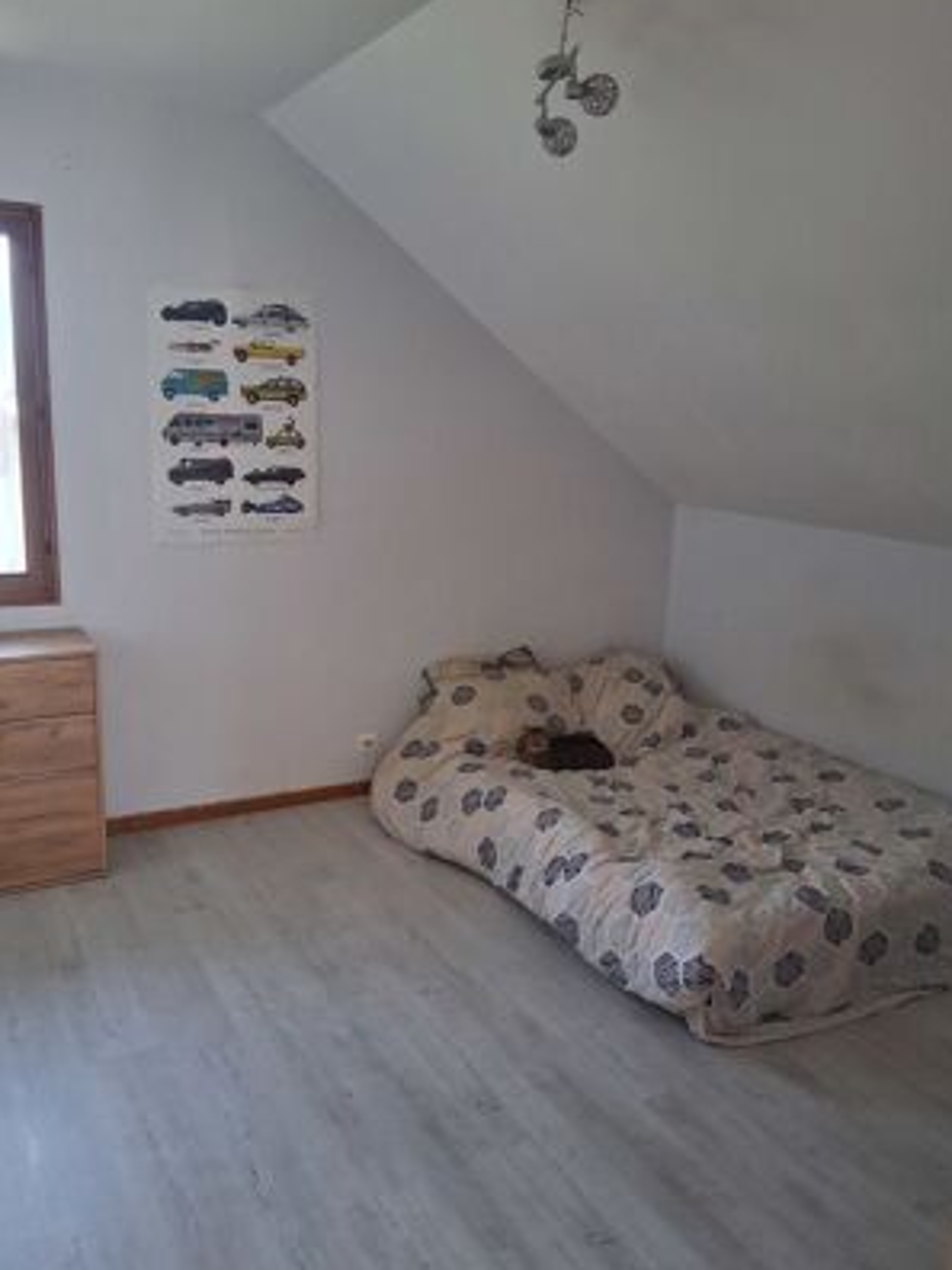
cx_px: 455
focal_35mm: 28
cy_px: 649
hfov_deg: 49.7
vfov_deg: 63.4
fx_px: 1027
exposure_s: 1/100
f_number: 1.8
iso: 320
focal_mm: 3.98
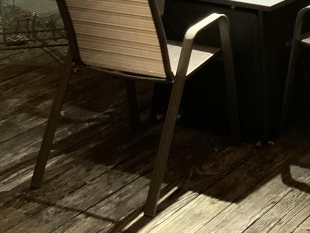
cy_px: -125
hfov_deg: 20.0
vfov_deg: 14.2
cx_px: 260
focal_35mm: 97
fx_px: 869
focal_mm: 3
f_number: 1.8
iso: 250
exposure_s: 1/30
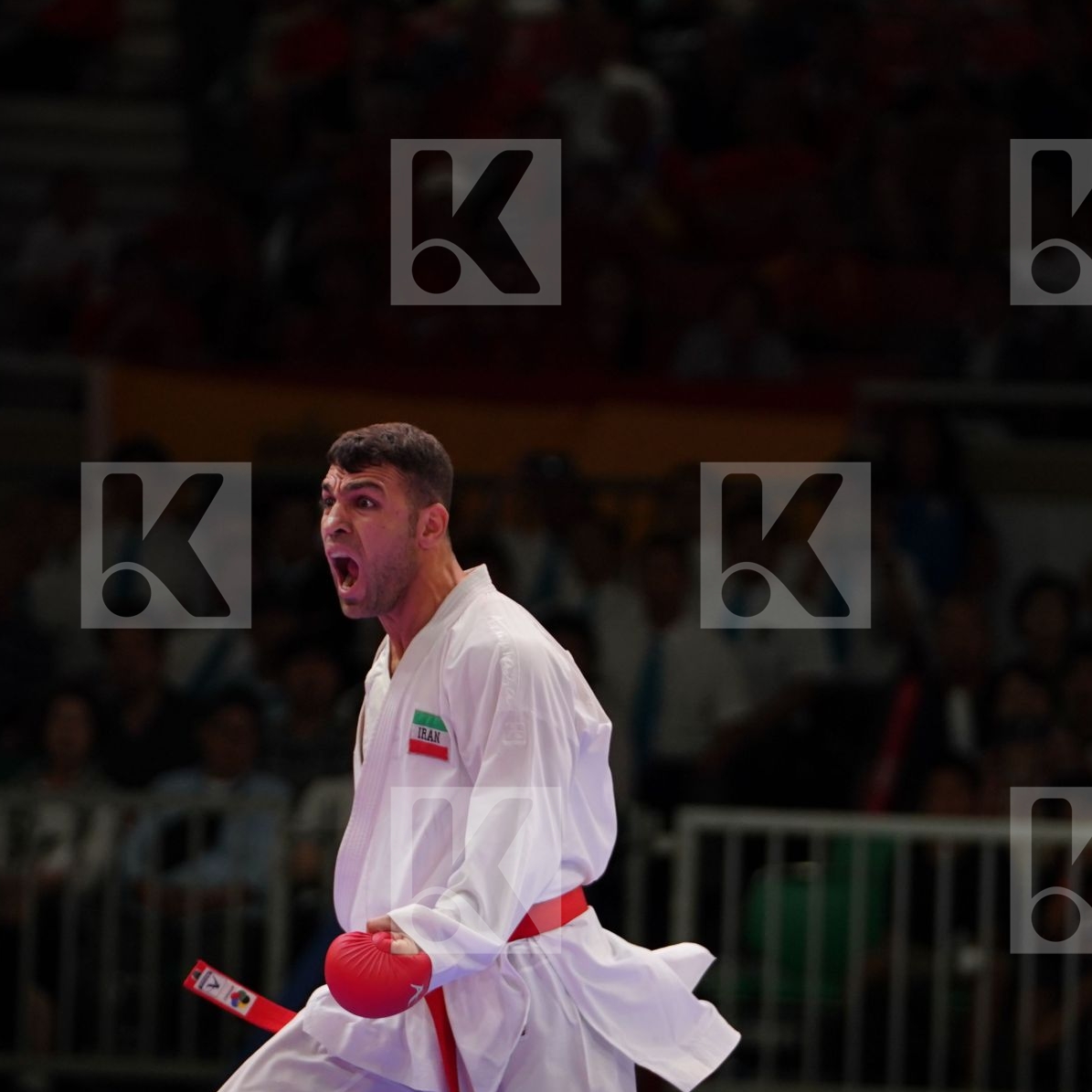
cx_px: 476
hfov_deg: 5.6
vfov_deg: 5.6
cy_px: 546
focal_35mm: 315
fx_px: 11242
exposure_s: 1/1000
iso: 800
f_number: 2.8
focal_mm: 164
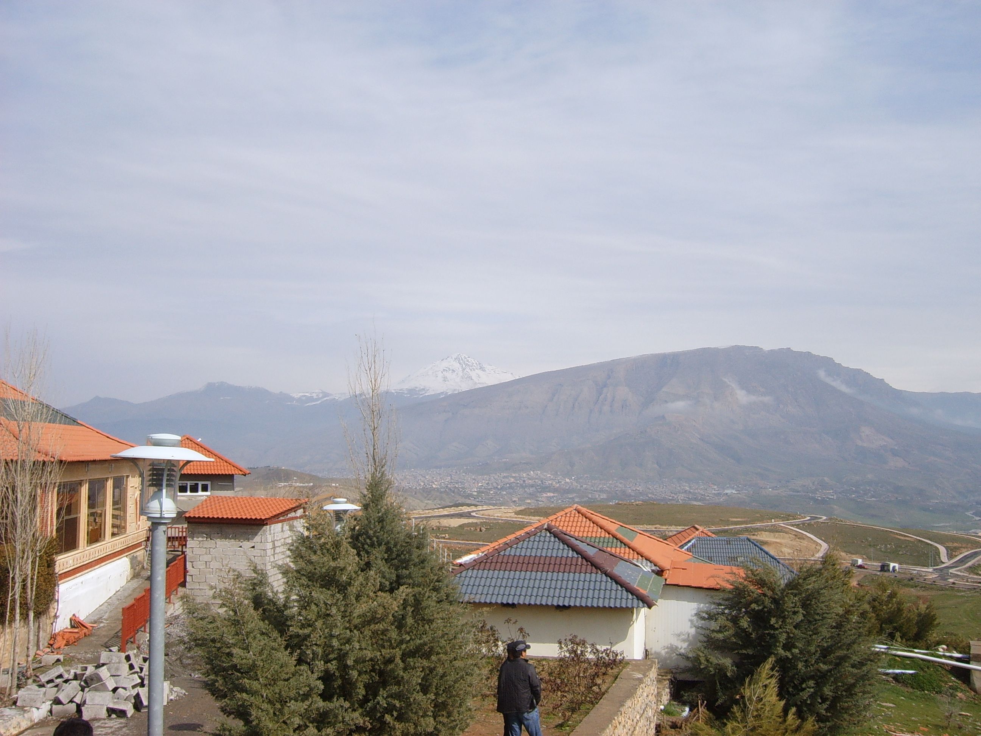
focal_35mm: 35
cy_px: 368
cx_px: 490
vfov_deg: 40.7
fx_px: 992
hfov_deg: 52.6
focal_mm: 5.8
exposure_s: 1/500
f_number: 5.8
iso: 50
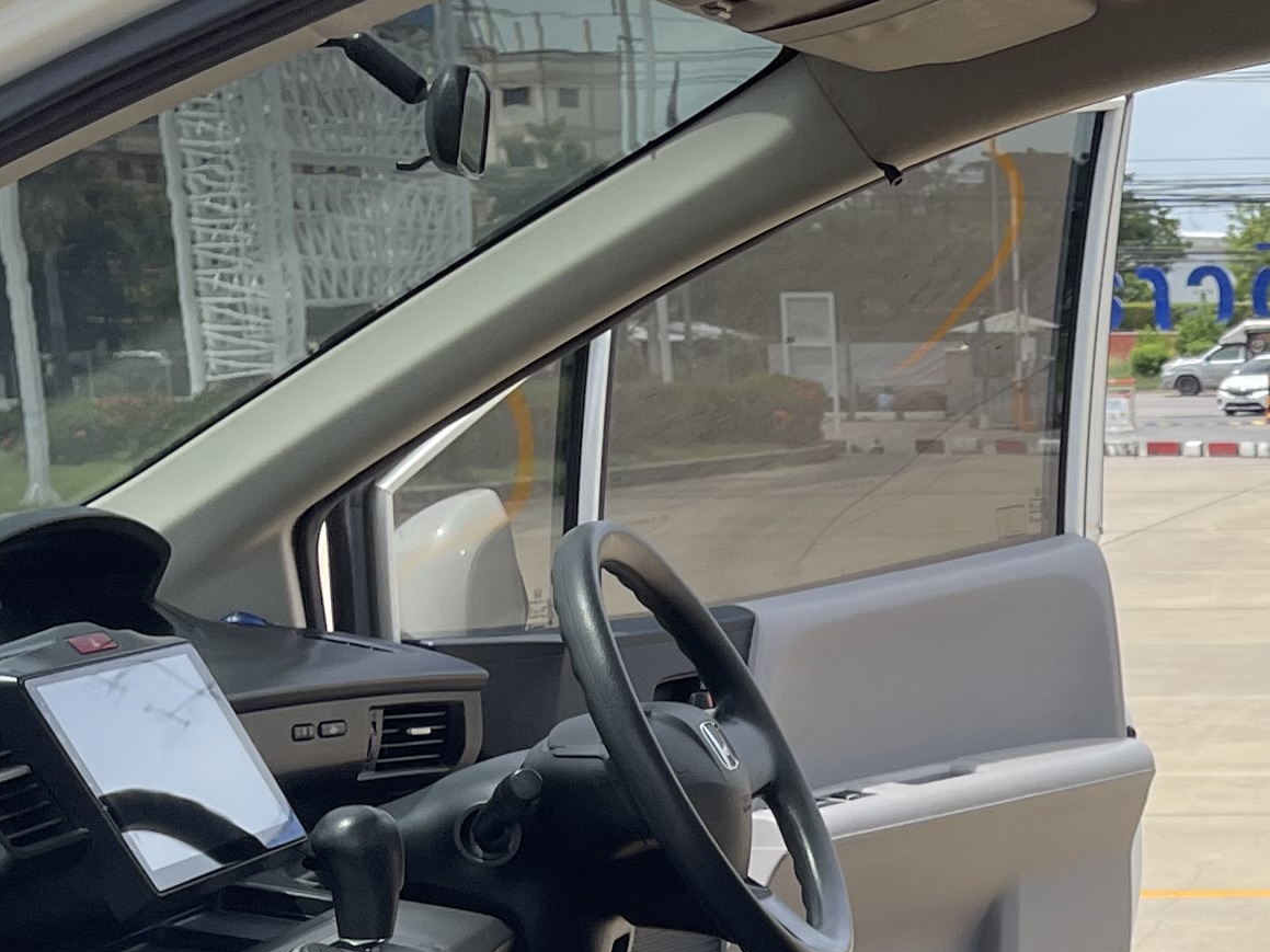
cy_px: 1157
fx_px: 3192
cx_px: 1472
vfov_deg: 16.3
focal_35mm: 87
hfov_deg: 21.1
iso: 32
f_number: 1.6
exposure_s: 1/2336
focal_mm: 5.1
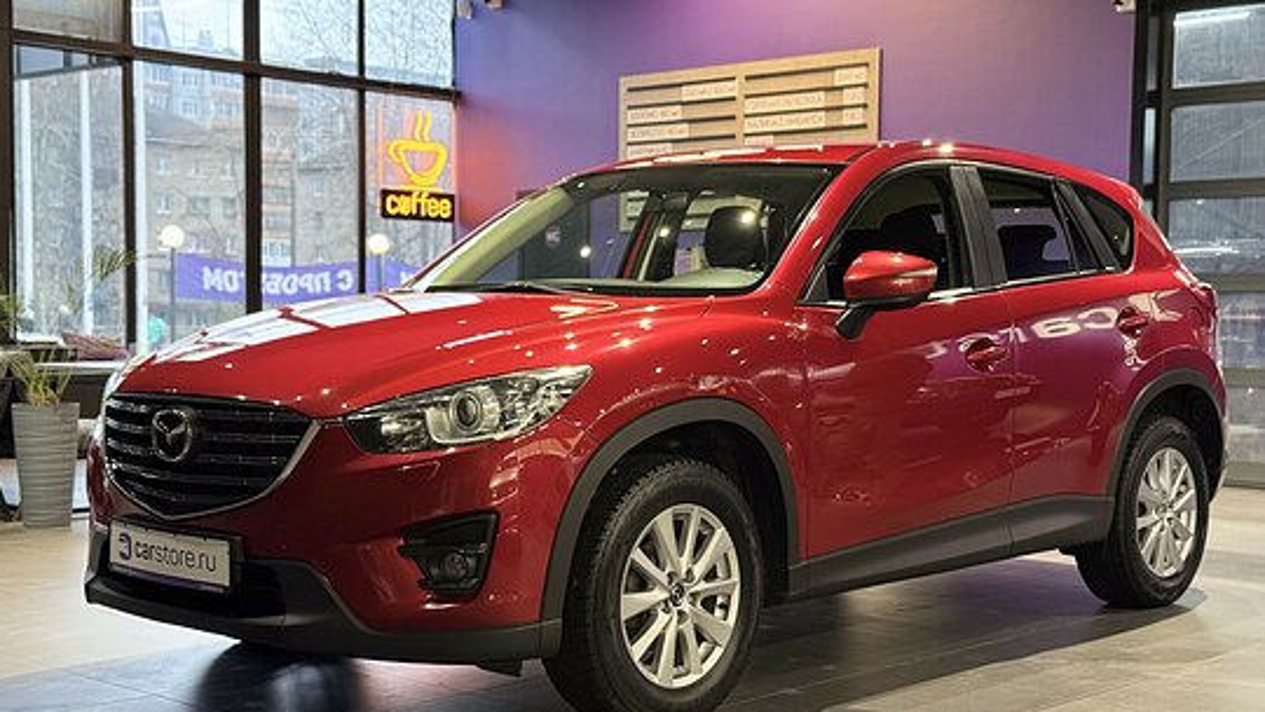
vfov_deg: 22.6
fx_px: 1778
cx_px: 628
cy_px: 403
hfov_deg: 39.2
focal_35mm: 53
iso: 400
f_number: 1.78
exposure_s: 1/40
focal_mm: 6.76
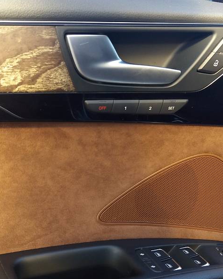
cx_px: 127
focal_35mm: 37
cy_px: 141
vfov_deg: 49.1
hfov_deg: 40.1
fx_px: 305
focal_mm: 3.7
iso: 64
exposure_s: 1/33
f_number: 1.9
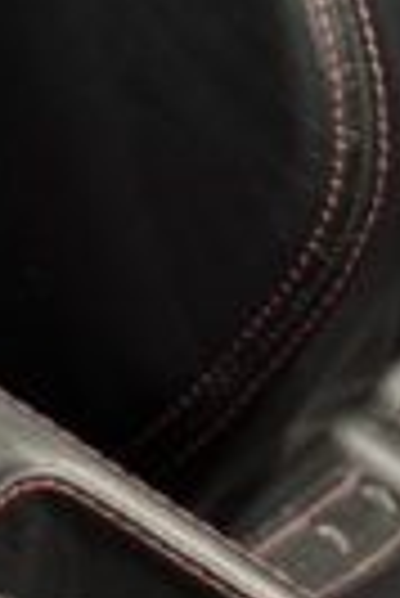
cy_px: -589
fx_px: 3740
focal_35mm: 225
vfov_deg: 8.7
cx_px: -1852
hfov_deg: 4.7
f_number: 1.78
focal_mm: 6.76
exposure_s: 1/50
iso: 200
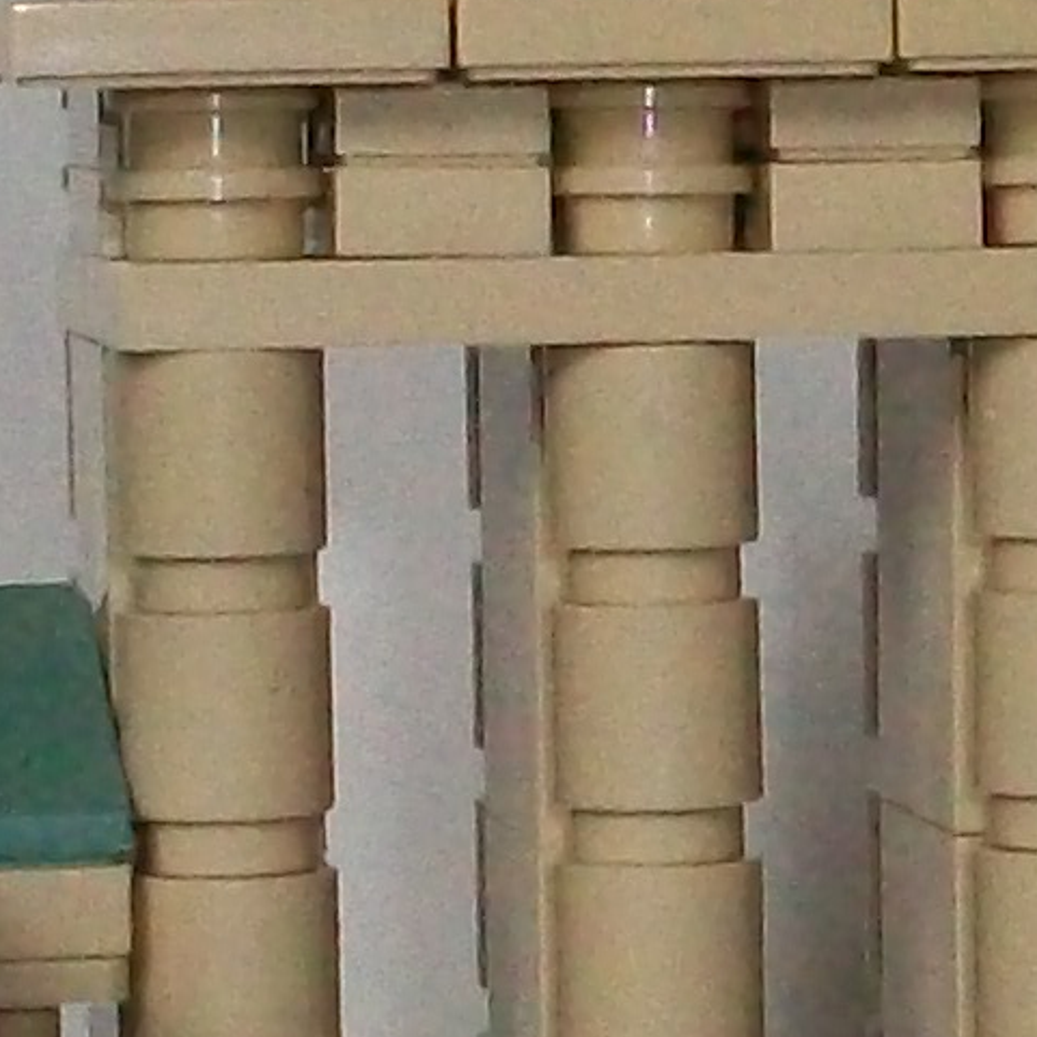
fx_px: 7355
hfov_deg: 8.0
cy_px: 153
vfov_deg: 8.0
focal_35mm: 217
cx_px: 1143
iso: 251
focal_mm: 5.7
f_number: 2.8
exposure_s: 1/125
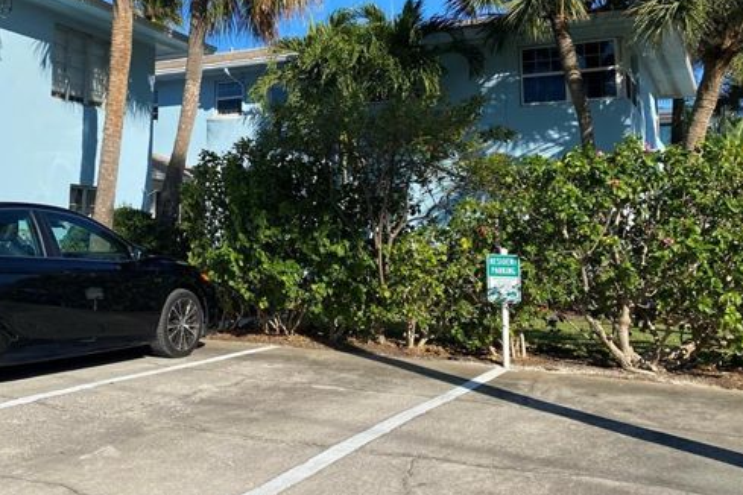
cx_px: 232
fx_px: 805
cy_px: 129
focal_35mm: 39
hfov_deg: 48.5
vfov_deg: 33.6
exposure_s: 1/2967
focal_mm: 4.25
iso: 32
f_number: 1.8
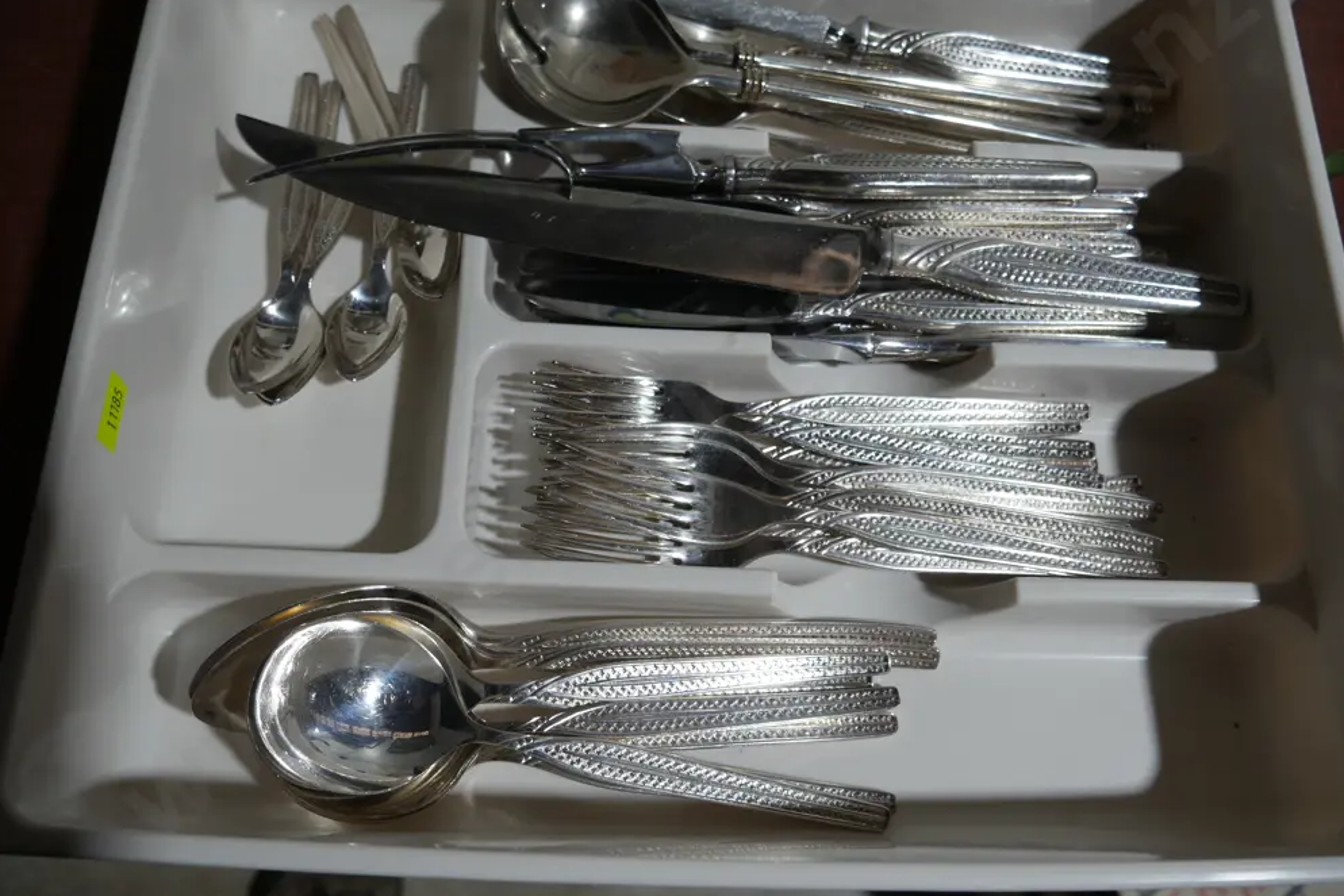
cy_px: 407
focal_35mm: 30
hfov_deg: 61.9
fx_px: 1120
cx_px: 688
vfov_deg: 43.6
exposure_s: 1/125
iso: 200
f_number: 3.5
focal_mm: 14
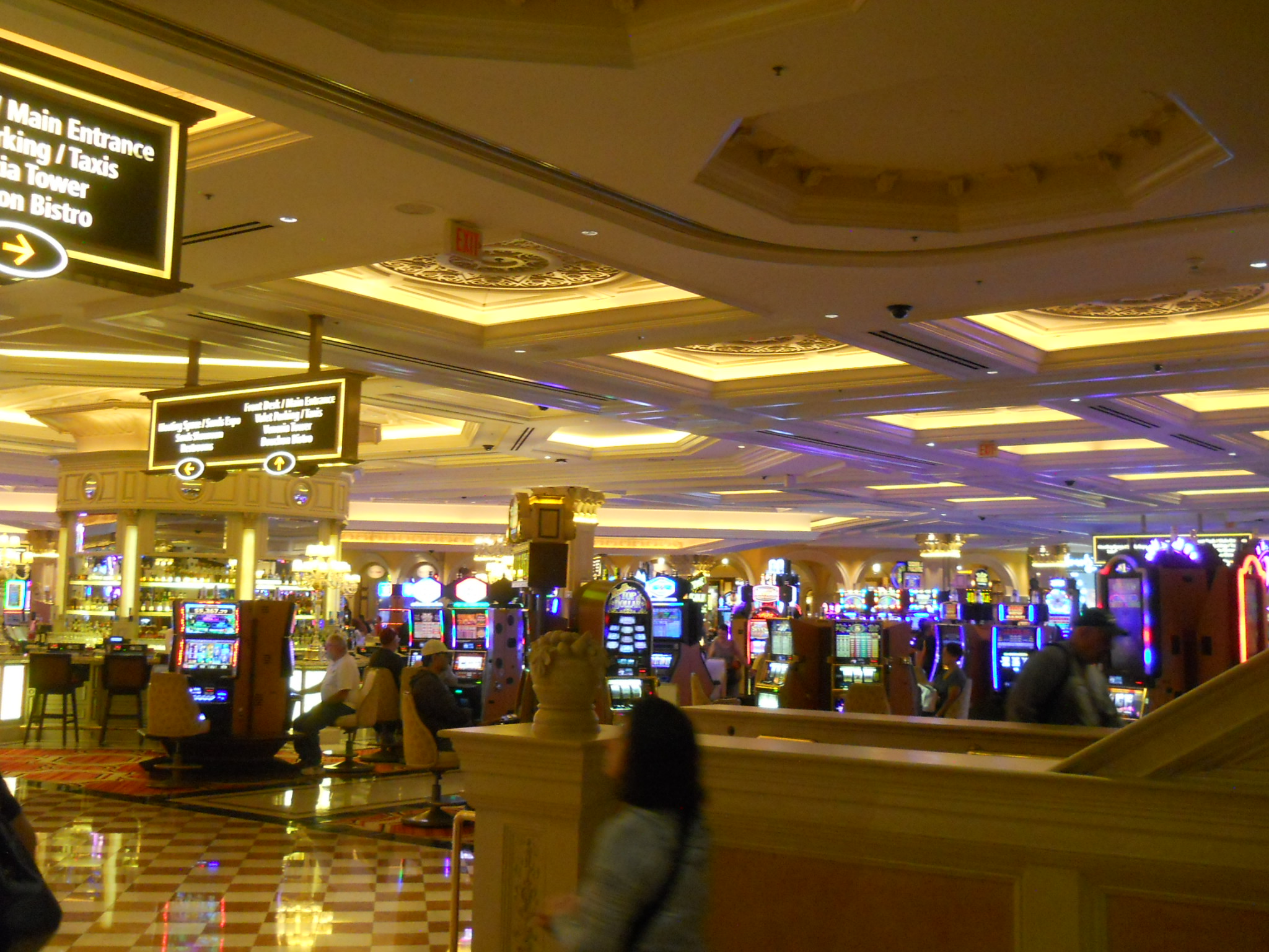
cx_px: 634
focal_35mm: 41
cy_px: 476
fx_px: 1503
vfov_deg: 35.1
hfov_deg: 45.8
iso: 400
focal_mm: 6.72
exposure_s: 1/25
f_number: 3.1
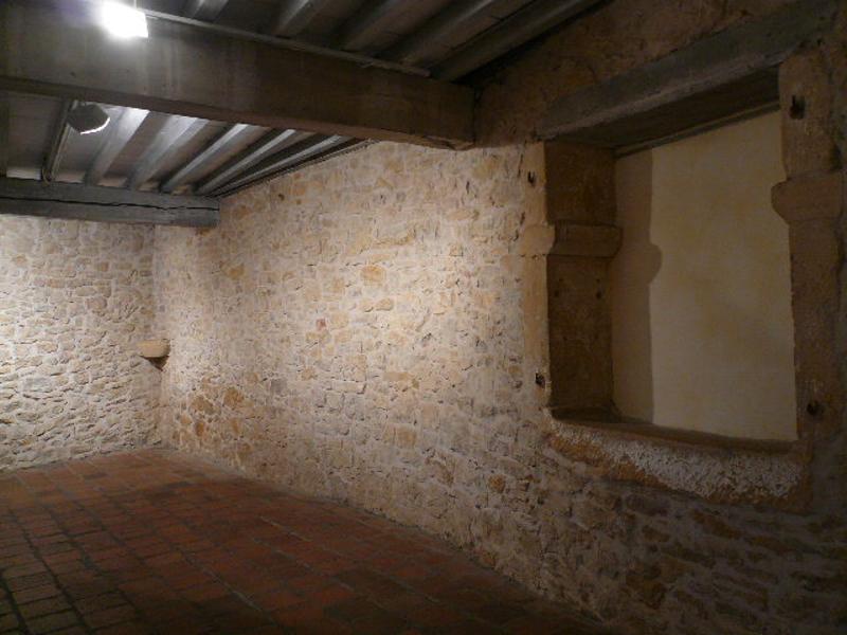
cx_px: 424
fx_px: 685
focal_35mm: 28
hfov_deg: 63.4
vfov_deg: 49.7
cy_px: 318
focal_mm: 4.6
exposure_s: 1/30
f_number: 2.8
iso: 160
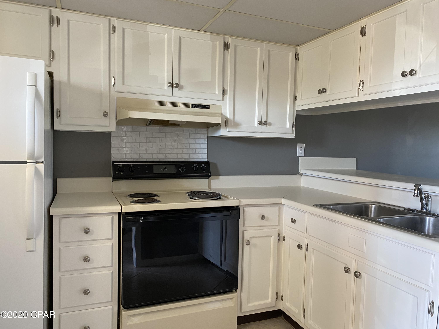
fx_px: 330
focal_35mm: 26
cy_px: 164
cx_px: 220
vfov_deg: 53.1
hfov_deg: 67.3
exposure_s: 1/60
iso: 160
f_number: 1.8
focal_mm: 4.25
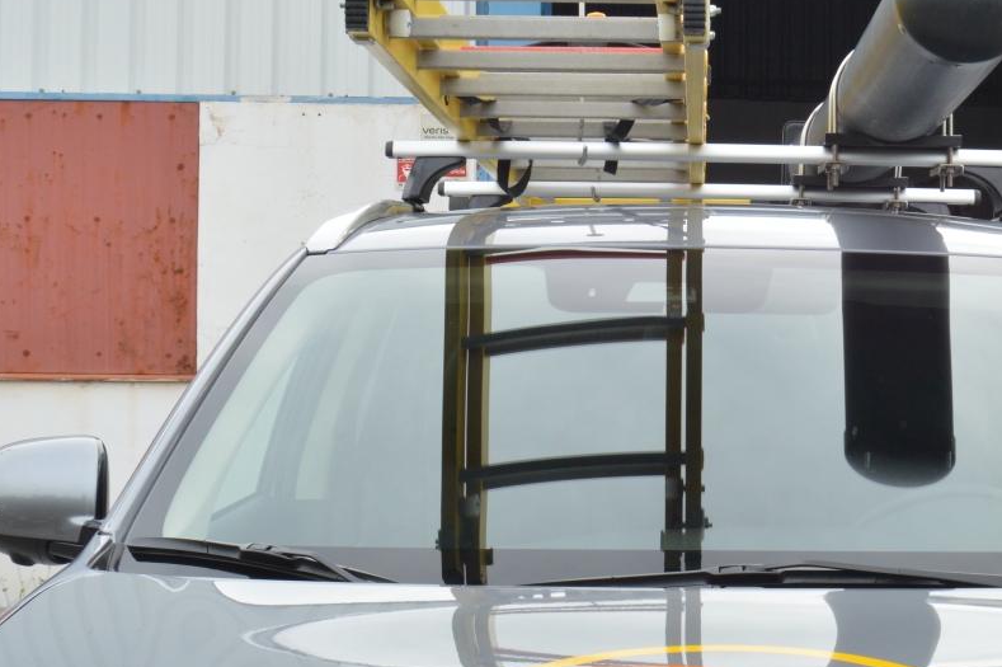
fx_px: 2030
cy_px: 395
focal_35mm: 73
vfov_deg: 18.6
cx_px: 825
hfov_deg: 27.1
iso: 400
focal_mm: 24
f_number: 10
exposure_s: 1/100
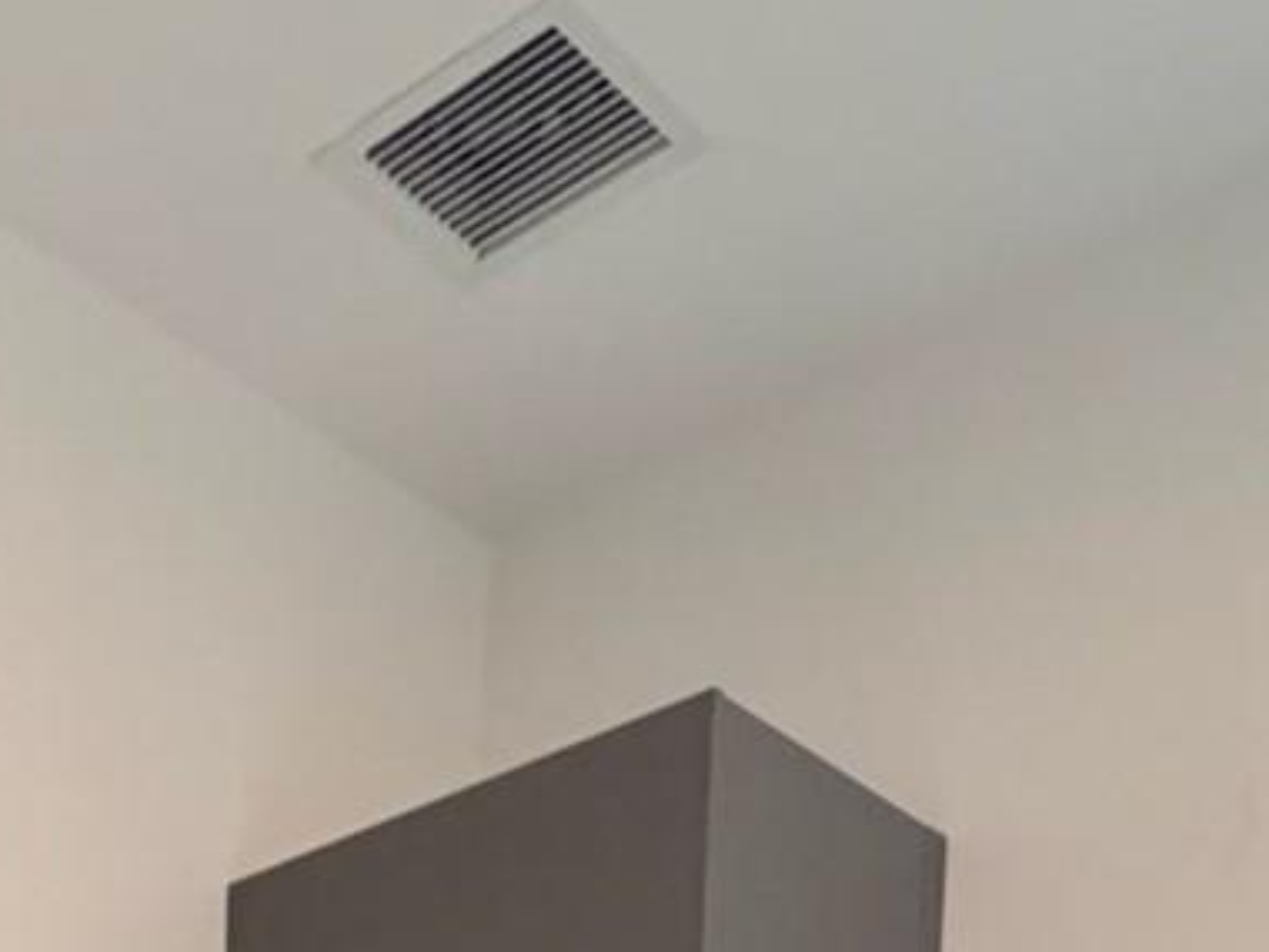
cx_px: -154
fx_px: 2163
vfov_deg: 17.5
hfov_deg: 29.3
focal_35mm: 59
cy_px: 1921
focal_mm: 2.22
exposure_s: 1/120
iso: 250
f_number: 2.2
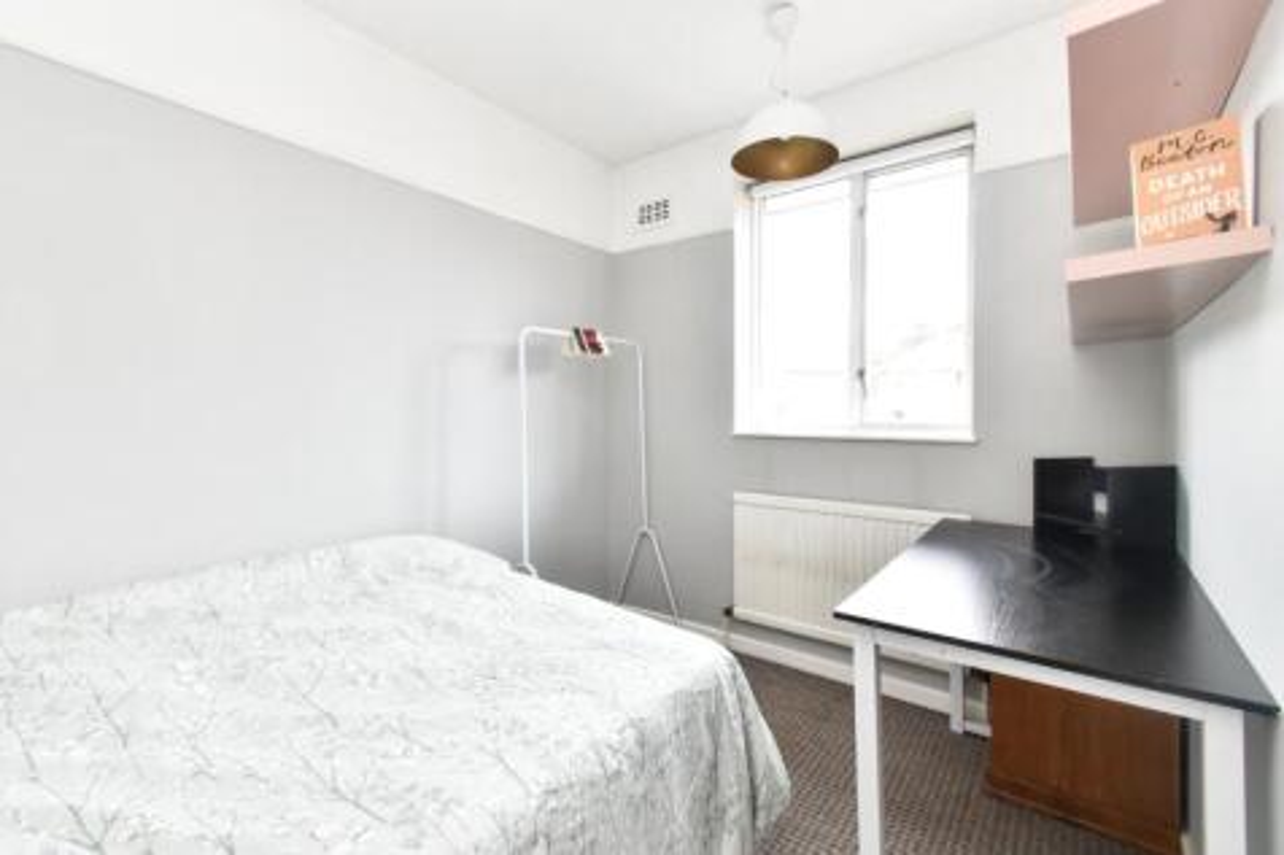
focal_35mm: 15
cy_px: 428
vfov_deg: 77.3
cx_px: 642
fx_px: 535
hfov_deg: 100.4
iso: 200
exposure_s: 1/5
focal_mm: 10
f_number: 9
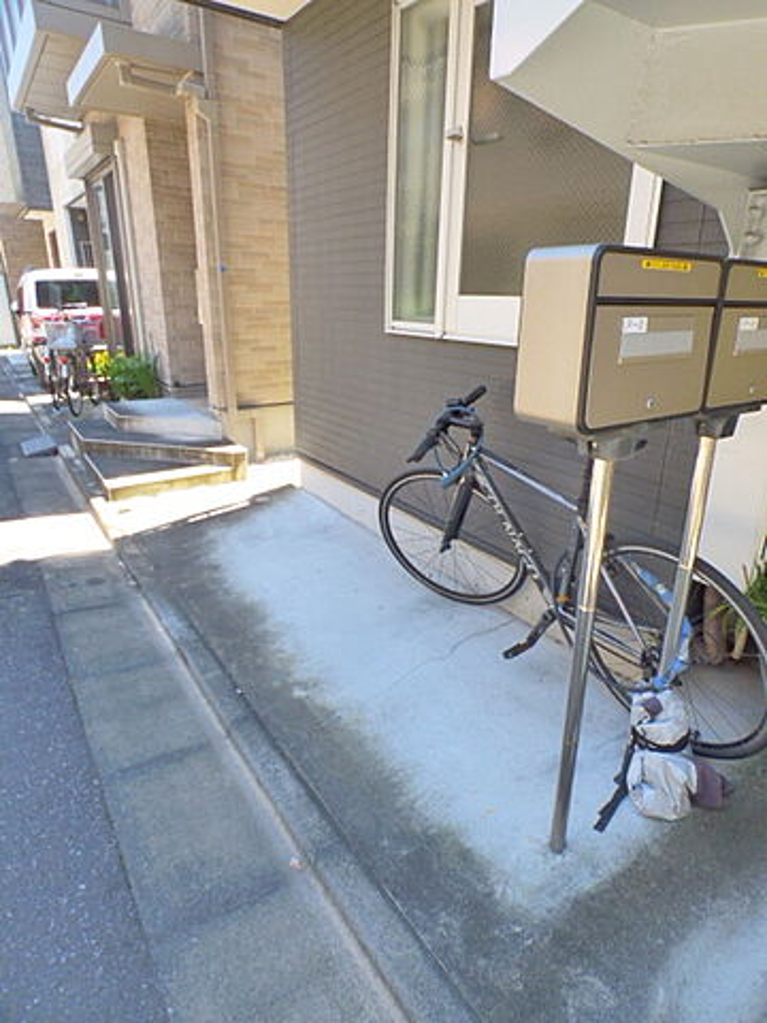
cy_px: 512
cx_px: 384
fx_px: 591
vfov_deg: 81.7
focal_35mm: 20
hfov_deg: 66.0
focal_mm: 3.58
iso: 400
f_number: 6.3
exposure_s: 1/25
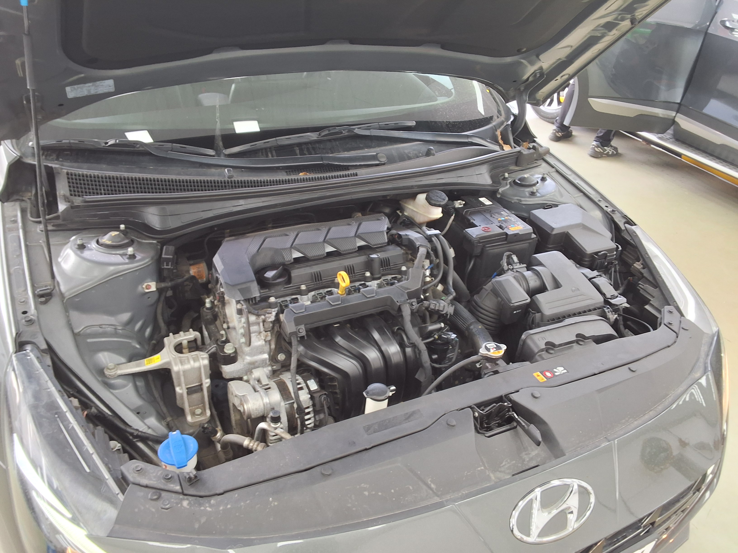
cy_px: 276
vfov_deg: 49.7
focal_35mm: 28
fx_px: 597
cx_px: 369
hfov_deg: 63.4
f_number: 1.9
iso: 80
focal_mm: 2.91
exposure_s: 1/40
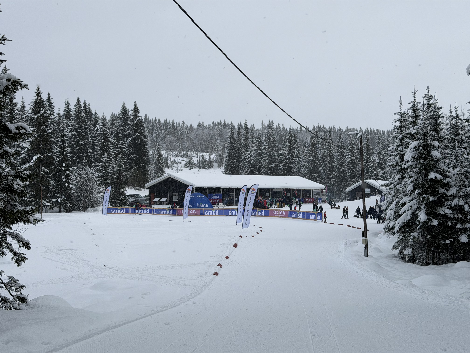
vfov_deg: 30.3
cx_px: 235
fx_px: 652
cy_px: 176
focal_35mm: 48
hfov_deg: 39.7
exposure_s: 1/5208
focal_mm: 6.76
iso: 64
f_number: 1.78
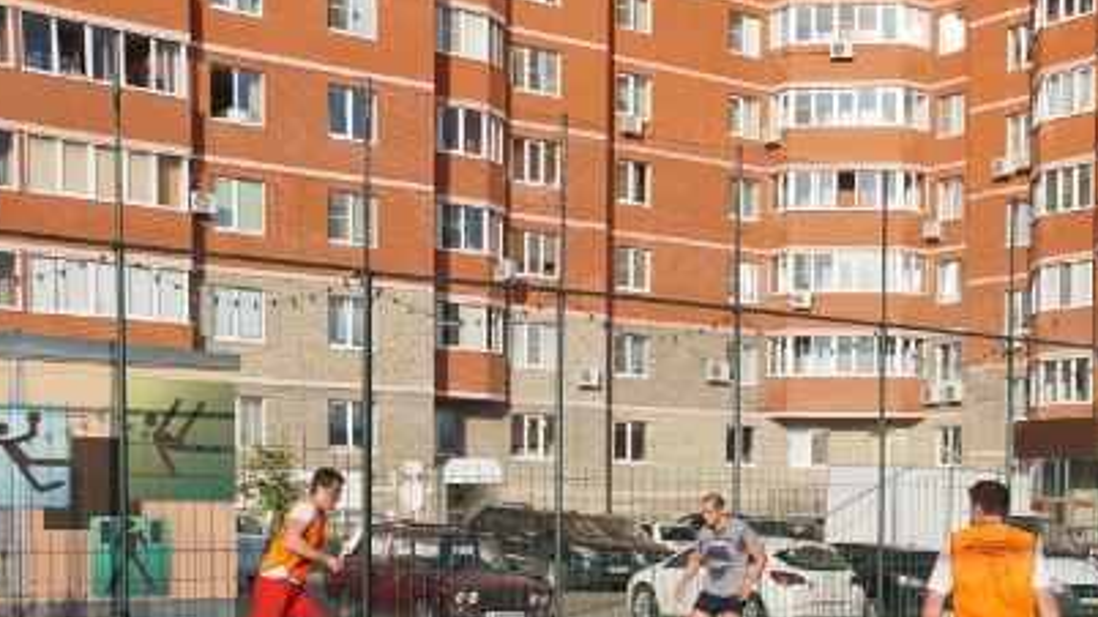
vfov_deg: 19.6
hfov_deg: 34.1
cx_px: 830
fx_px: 1747
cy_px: 566
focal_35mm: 60
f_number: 6.3
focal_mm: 24
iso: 100
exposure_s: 1/400
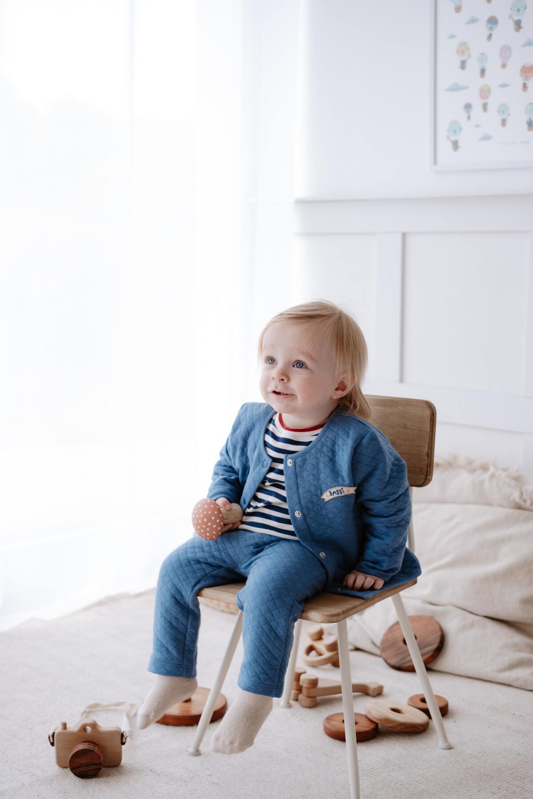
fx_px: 1110
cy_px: 400
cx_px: 266
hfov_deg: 27.0
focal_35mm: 50
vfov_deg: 39.6
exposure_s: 1/640
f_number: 2.2
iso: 400
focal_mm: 33
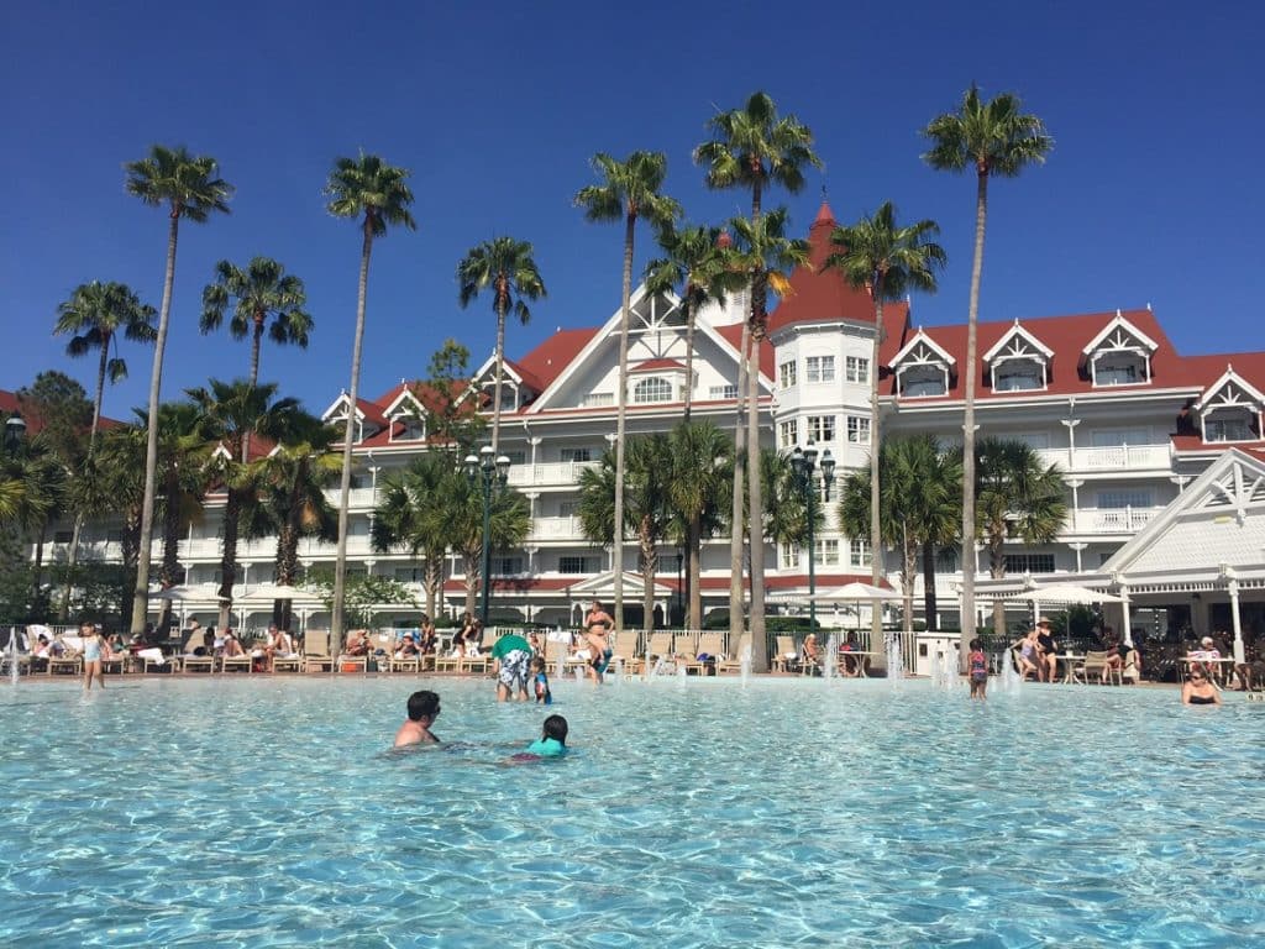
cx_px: 632
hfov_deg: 61.7
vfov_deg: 48.2
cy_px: 474
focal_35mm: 29
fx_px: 1060
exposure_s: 1/3597
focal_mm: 4.15
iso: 32
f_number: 2.2
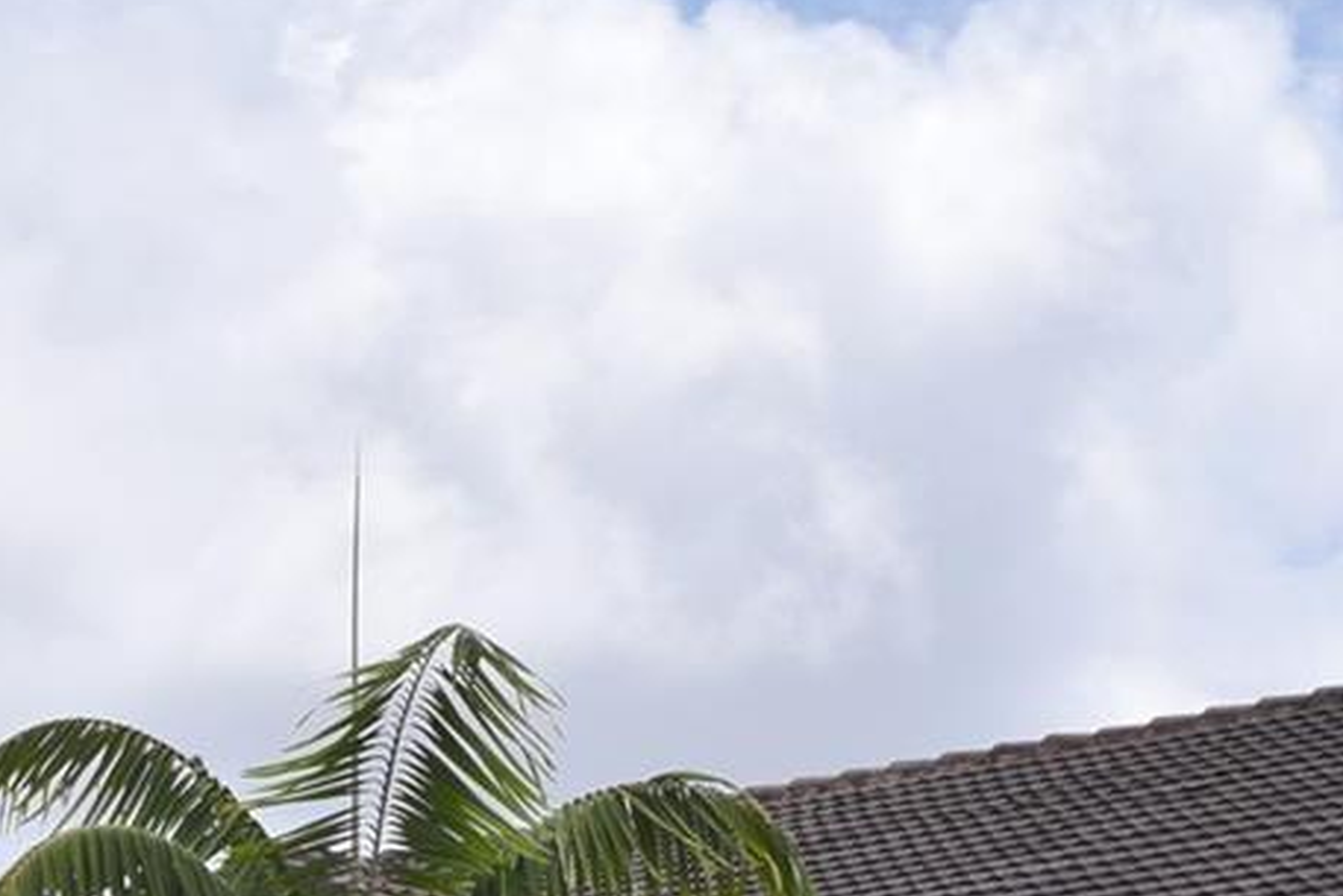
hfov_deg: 12.2
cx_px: 453
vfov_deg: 8.0
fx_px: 6269
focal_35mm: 168
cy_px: 1360
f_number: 11
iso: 200
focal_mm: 32
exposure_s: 1/500
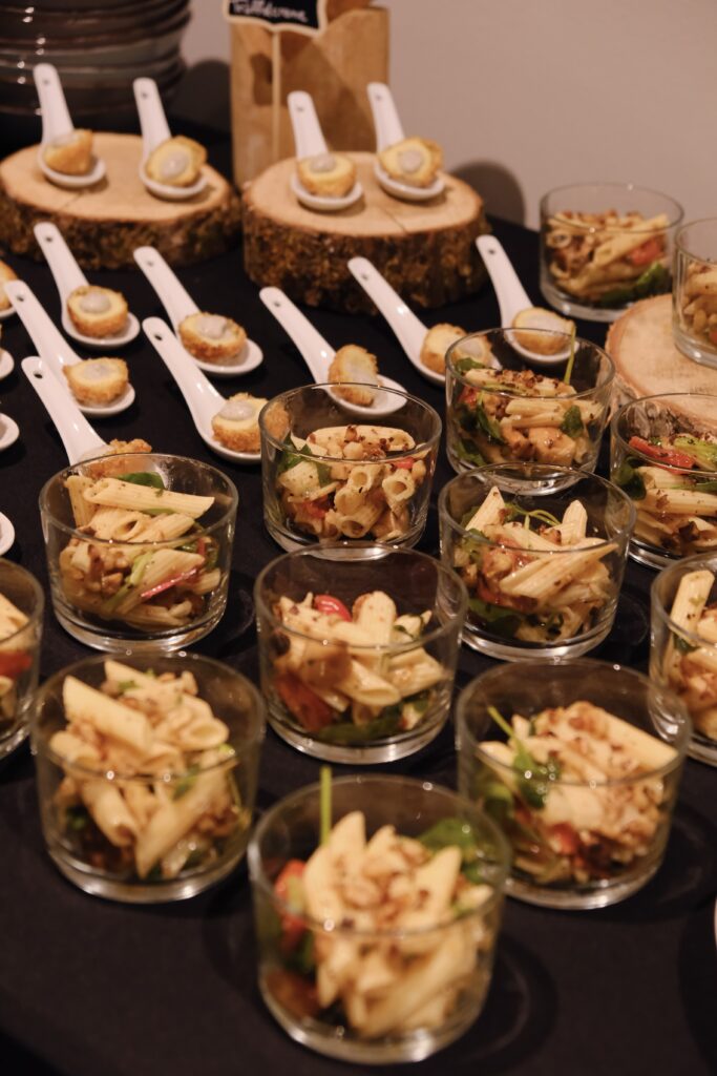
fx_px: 2001
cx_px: 358
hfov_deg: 20.3
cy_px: 538
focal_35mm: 67
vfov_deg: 30.1
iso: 1600
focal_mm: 44.4
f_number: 4
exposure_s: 1/80
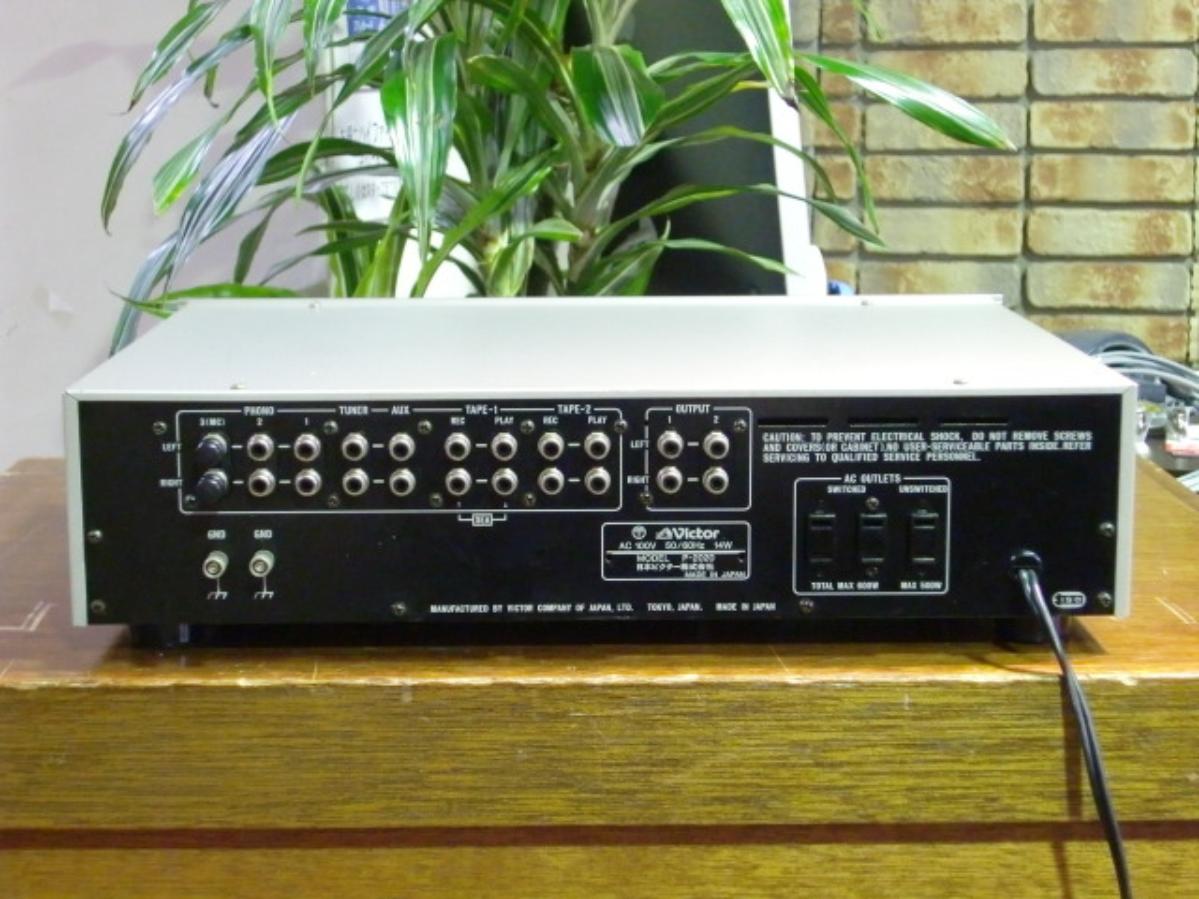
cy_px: 450
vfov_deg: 22.3
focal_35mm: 66
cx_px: 600
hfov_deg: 29.4
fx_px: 2286
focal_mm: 11.7
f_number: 4.1
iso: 800
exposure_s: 1/15
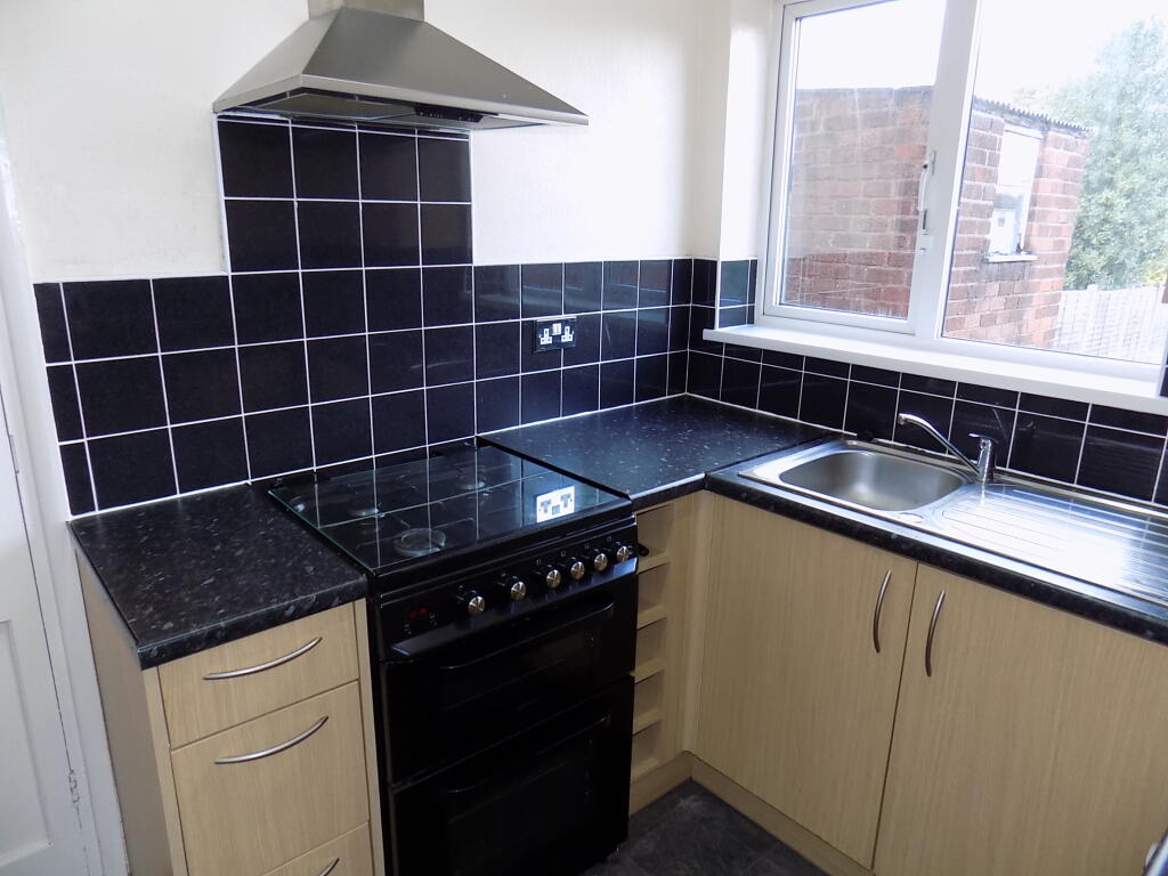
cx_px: 584
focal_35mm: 23
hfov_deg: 73.9
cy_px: 438
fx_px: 776
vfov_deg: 58.9
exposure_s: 1/30
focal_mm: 4
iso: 220
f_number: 3.1
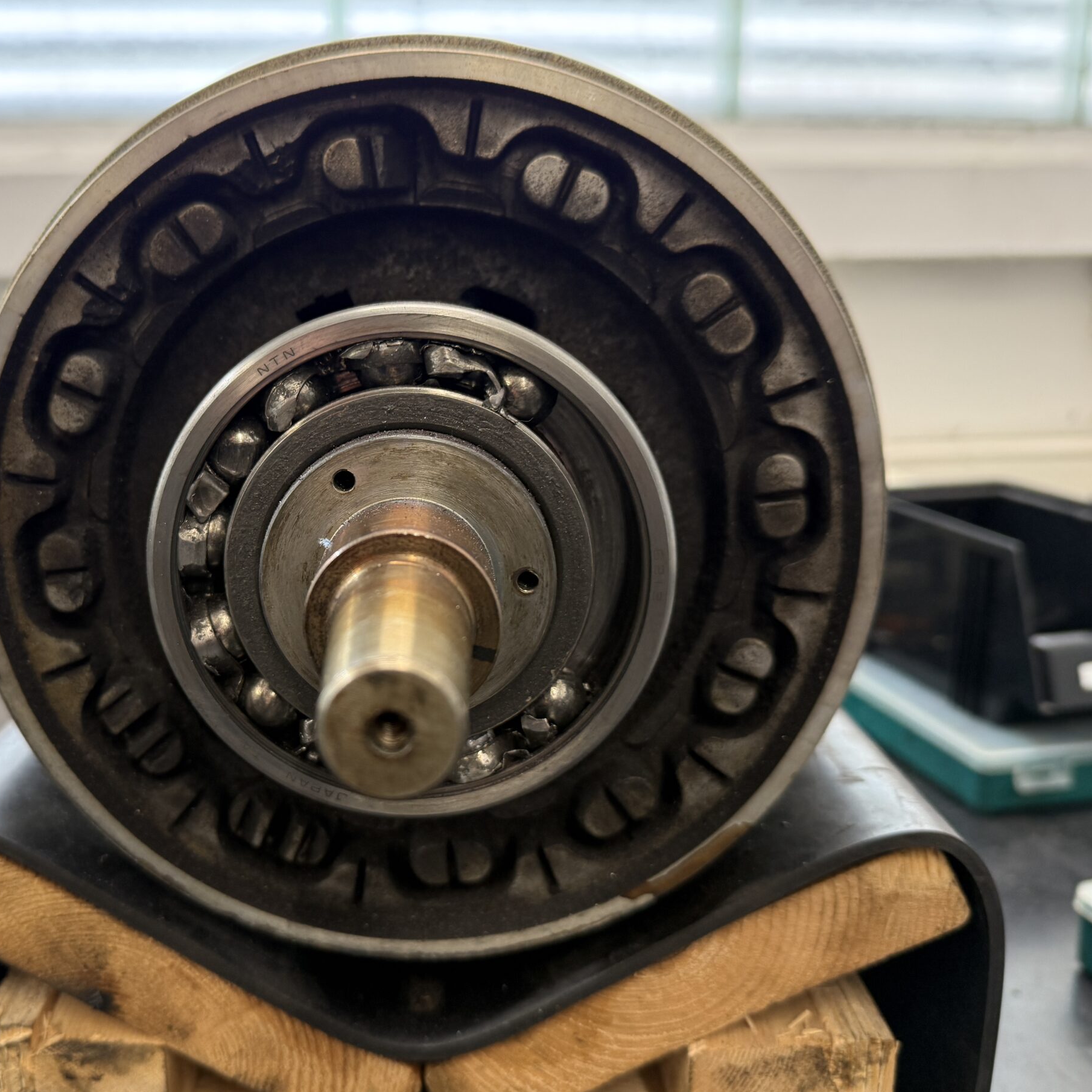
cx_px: 379
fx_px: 1071
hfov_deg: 53.2
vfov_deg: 54.0
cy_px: 529
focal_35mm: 30
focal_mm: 6.76
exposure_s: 1/50
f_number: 1.78
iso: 160
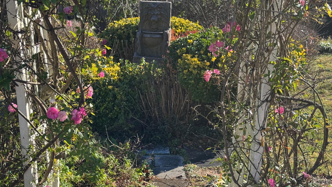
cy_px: 100
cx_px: 166
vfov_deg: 22.6
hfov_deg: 39.2
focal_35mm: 53
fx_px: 467
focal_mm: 6.76
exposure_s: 1/980
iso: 64
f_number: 1.78
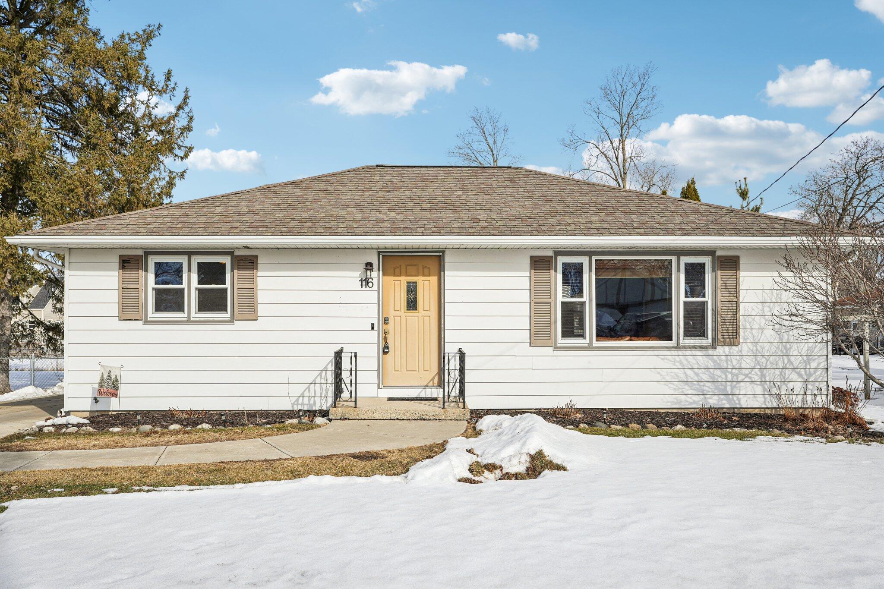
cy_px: 294
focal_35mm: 32
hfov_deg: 58.7
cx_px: 442
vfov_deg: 41.1
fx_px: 786
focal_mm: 32
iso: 100
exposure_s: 1/500
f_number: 8
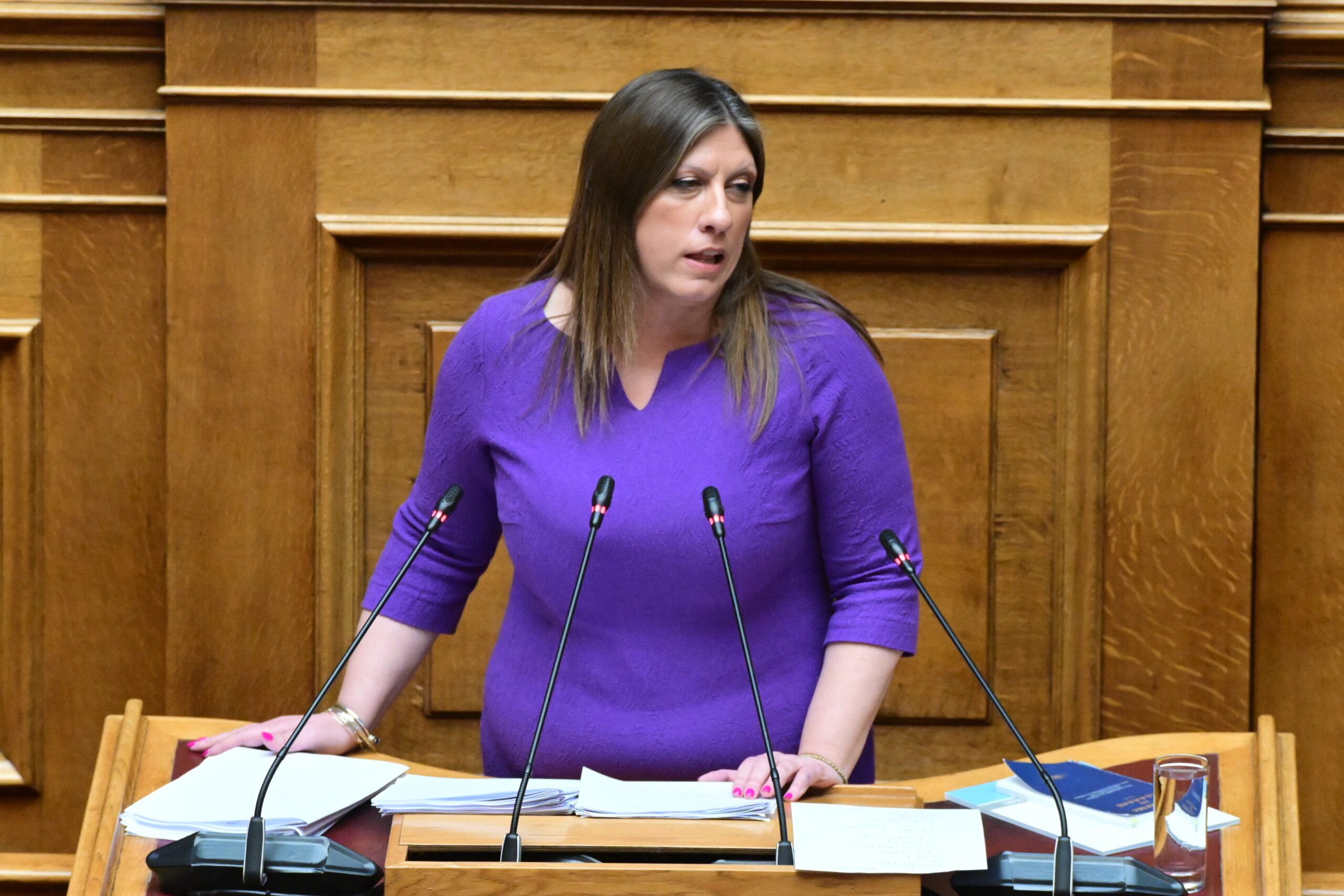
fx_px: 15120
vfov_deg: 3.4
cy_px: 448
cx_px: 672
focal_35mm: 405
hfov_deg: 5.1
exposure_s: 1/400
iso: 8000
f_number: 5.6
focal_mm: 270
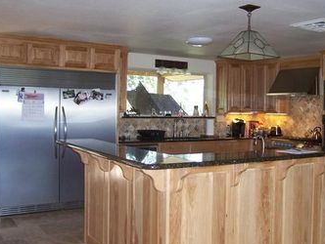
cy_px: 111
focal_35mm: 44
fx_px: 414
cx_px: 189
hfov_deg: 42.8
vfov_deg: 32.9
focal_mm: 5.6
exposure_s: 1/60
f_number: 2.7
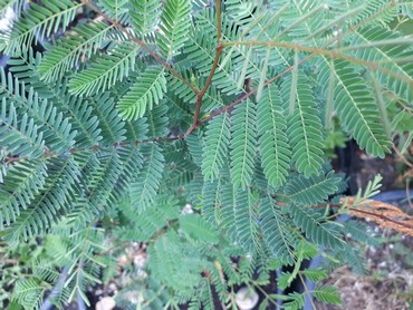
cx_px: 206
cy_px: 155
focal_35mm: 27
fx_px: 322
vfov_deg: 51.4
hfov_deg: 65.3
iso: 100
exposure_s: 1/33
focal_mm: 3.6
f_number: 1.9
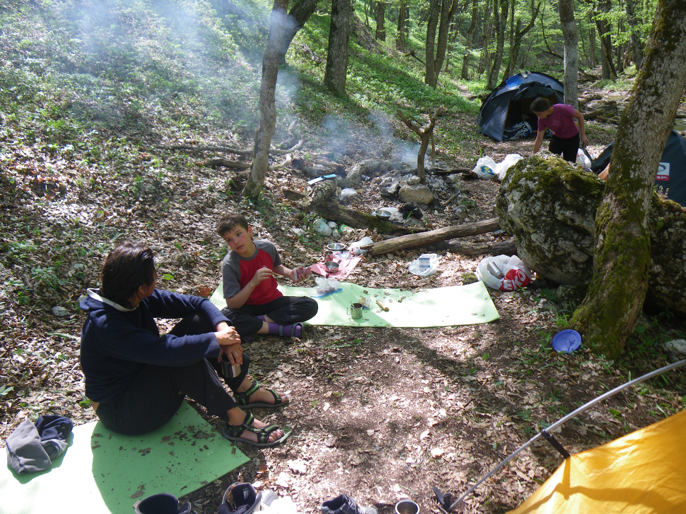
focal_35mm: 28
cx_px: 343
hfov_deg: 63.4
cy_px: 257
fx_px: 555
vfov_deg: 49.7
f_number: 3.5
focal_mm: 5
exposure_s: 1/60
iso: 50
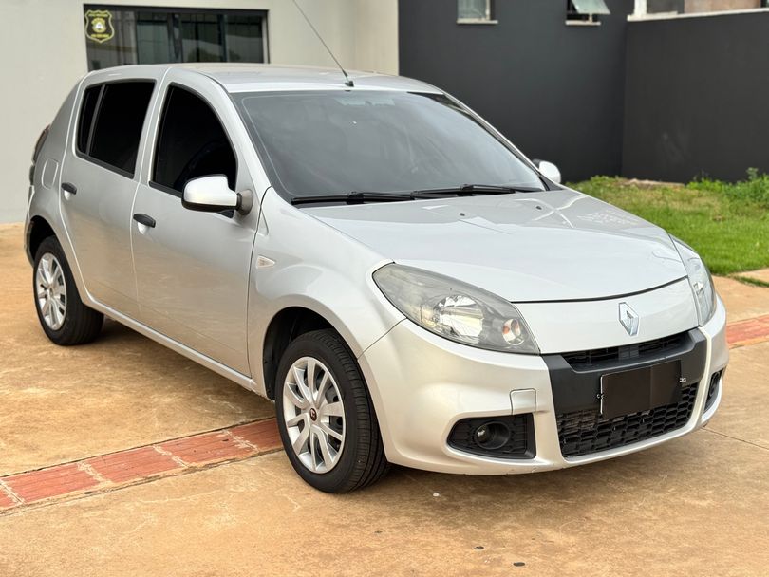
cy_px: 288
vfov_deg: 30.3
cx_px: 384
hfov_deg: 39.6
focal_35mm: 48
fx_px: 1067
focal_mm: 6.76
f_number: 1.78
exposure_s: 1/503
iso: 64
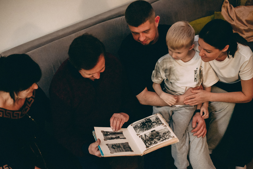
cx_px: 126
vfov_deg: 27.0
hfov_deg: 39.6
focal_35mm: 50
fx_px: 352
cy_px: 84
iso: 3200
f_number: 2.8
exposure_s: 1/250
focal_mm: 50
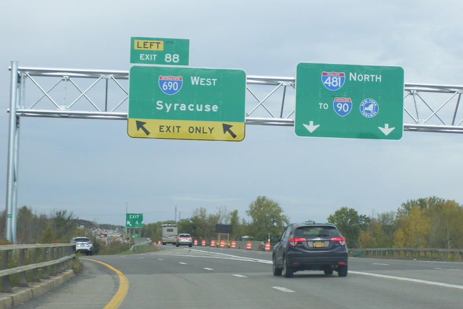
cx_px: 232
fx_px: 1453
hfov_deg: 18.1
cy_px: 165
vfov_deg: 12.1
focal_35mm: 113
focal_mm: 18
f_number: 4.6
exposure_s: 1/320
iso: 80
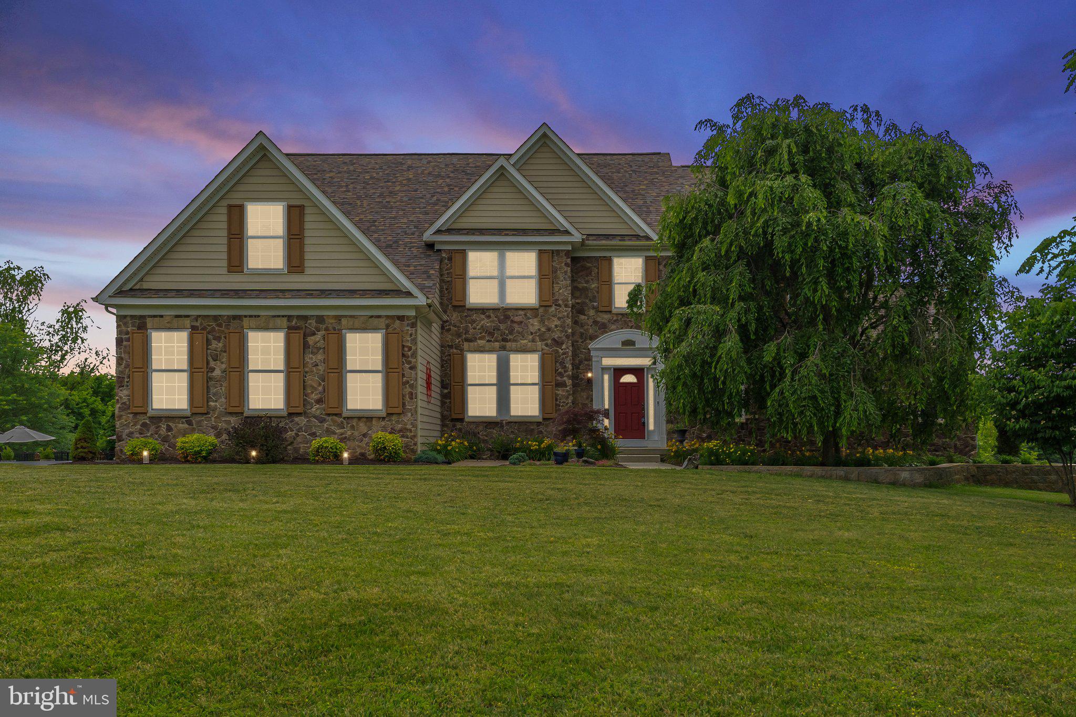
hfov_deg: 61.9
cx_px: 538
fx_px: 897
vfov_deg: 43.6
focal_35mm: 30
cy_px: 358
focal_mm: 20
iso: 640
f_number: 8
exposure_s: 1/640
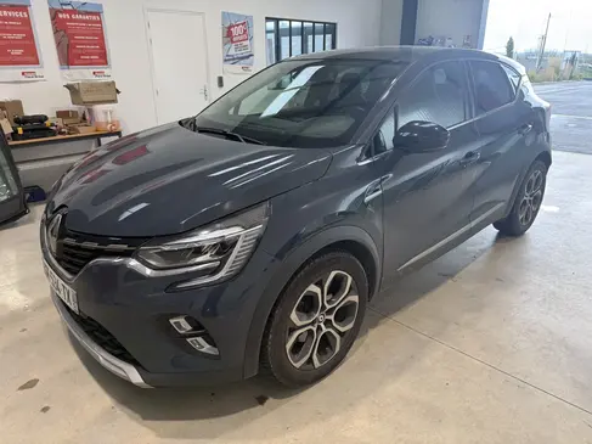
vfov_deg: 56.8
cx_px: 296
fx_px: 410
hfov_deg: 71.6
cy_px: 222
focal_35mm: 24
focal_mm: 6.76
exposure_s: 1/100
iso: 64
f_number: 1.78
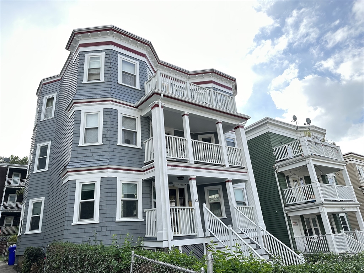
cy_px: 136
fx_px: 252
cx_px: 182
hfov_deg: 71.6
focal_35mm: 24
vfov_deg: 56.8
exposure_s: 1/1107
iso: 80
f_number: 1.78
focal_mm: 6.86
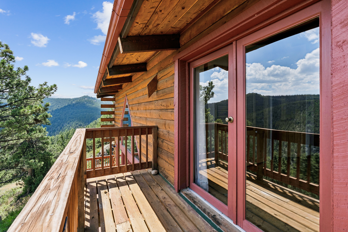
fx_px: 164
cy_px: 116
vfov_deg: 70.4
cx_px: 174
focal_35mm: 17
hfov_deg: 93.3
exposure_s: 1/160
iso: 200
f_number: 11
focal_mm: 17
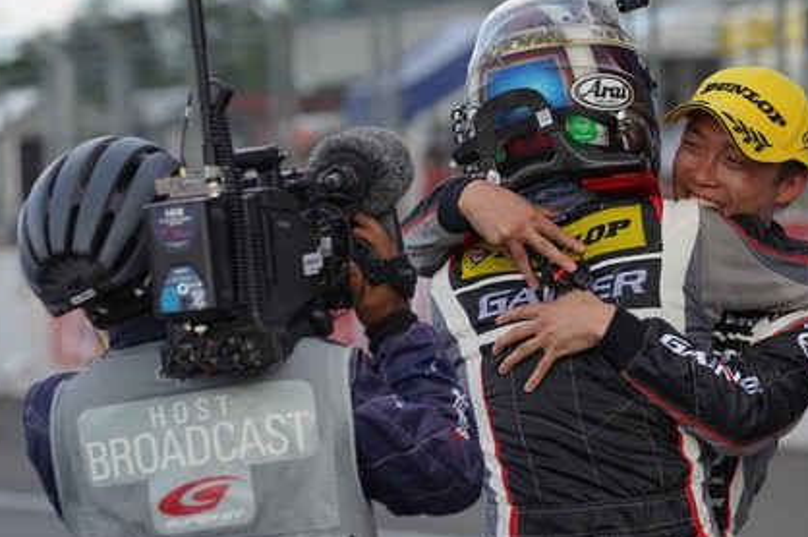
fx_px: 8275
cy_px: 255
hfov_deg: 5.6
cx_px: 603
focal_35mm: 369
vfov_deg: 3.7
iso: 400
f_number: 5.6
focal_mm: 214
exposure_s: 1/800
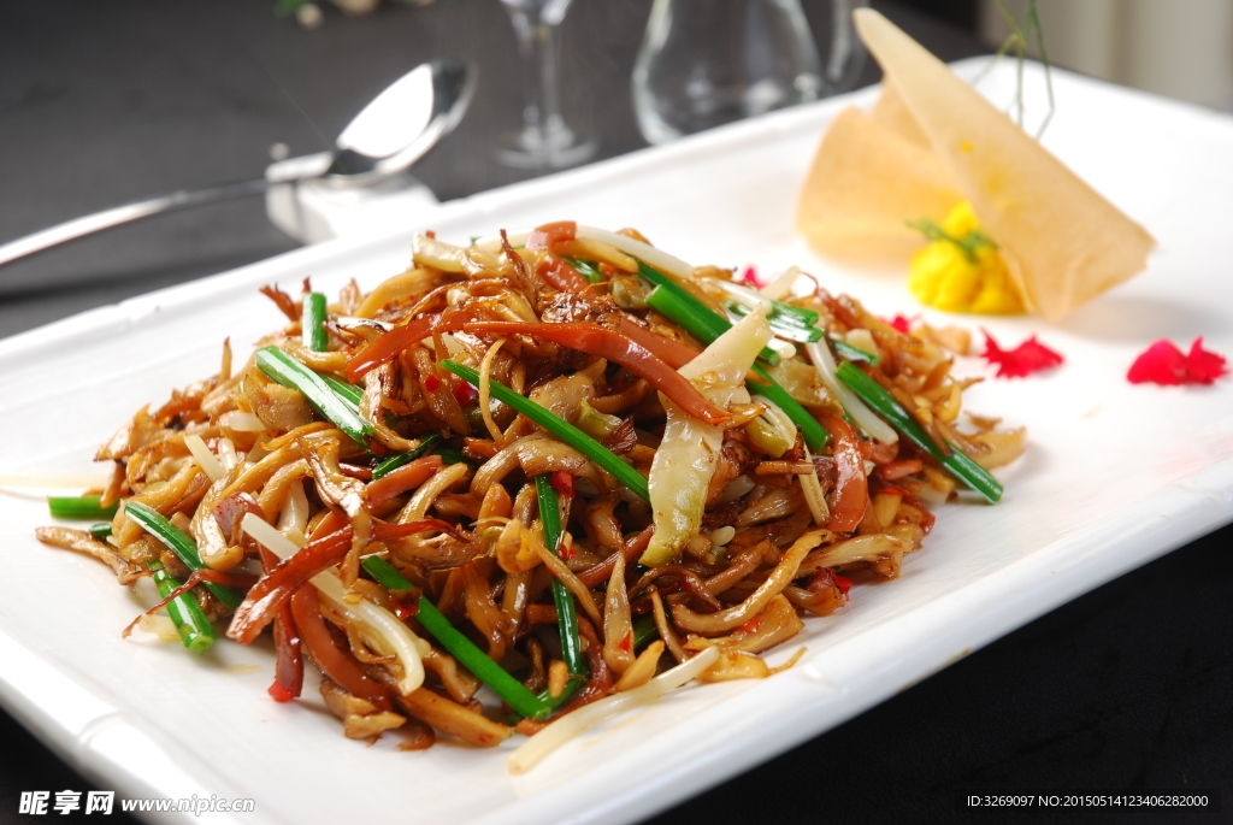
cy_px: 412
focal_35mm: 82
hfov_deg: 24.6
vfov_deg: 16.6
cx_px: 616
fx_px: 2828
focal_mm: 55
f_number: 7.1
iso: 100
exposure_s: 1/125
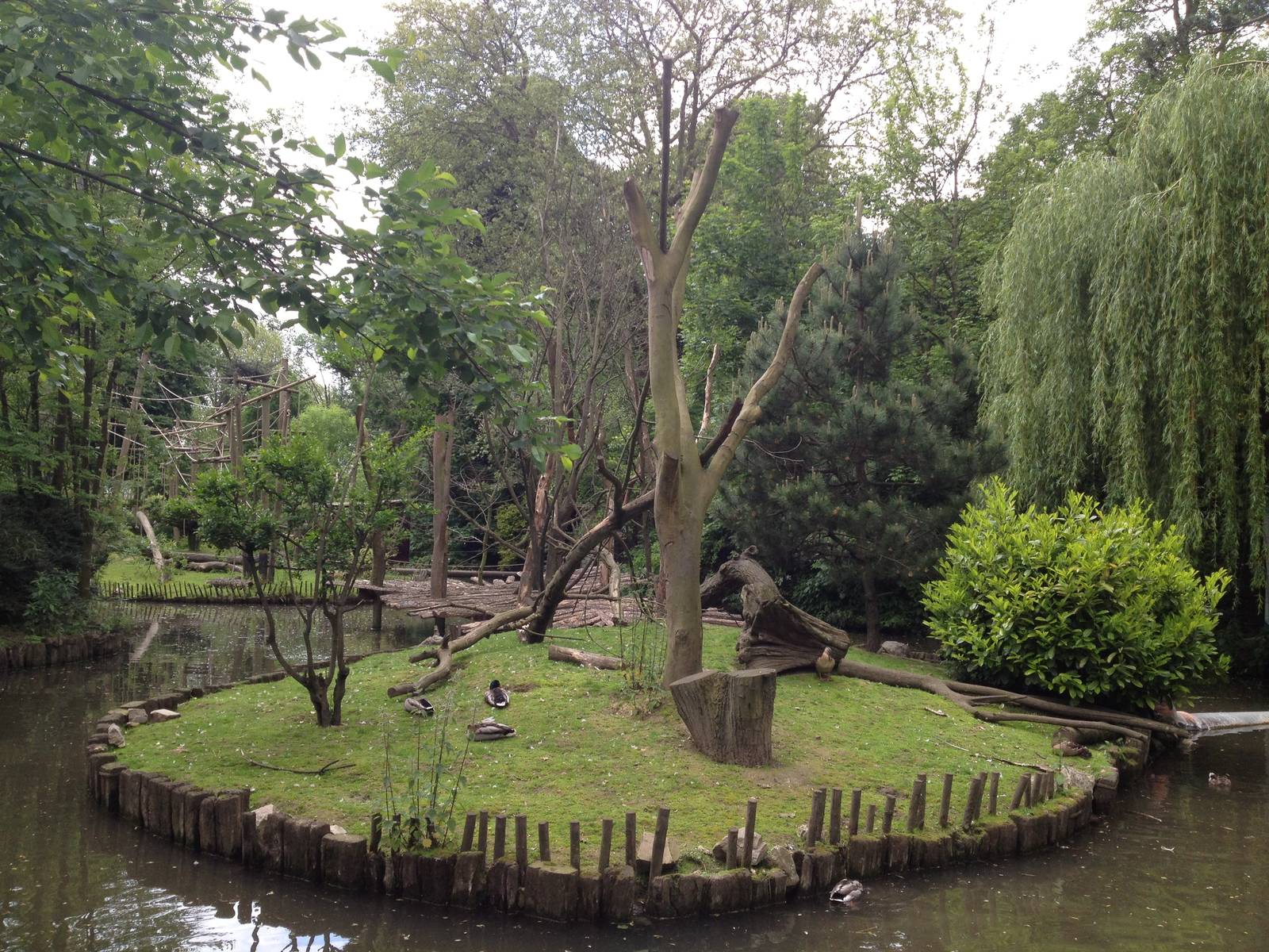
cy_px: 476
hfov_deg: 52.6
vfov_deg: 40.7
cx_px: 634
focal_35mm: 35
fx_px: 1283
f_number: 2.4
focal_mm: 4.28
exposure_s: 1/391
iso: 50
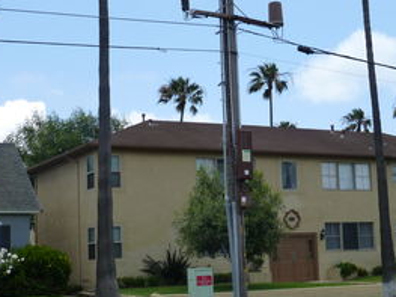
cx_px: 232
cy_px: 152
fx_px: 766
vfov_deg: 21.9
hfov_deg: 28.9
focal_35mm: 67
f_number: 4.1
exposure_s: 1/800
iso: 160
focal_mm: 7.9
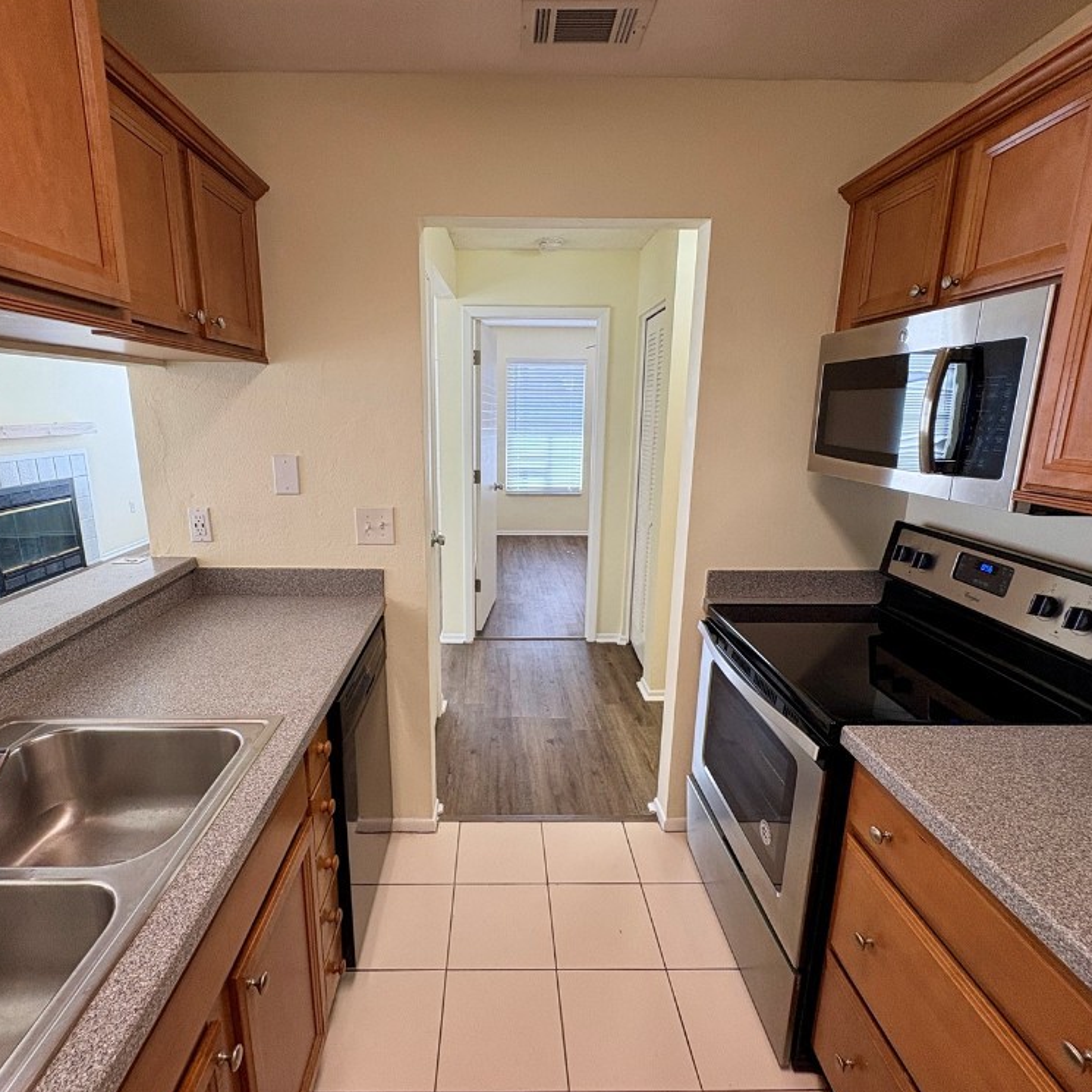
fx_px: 607
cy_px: 551
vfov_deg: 84.0
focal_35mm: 17
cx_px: 506
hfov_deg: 83.8
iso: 160
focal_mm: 2.22
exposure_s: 1/120
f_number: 2.2
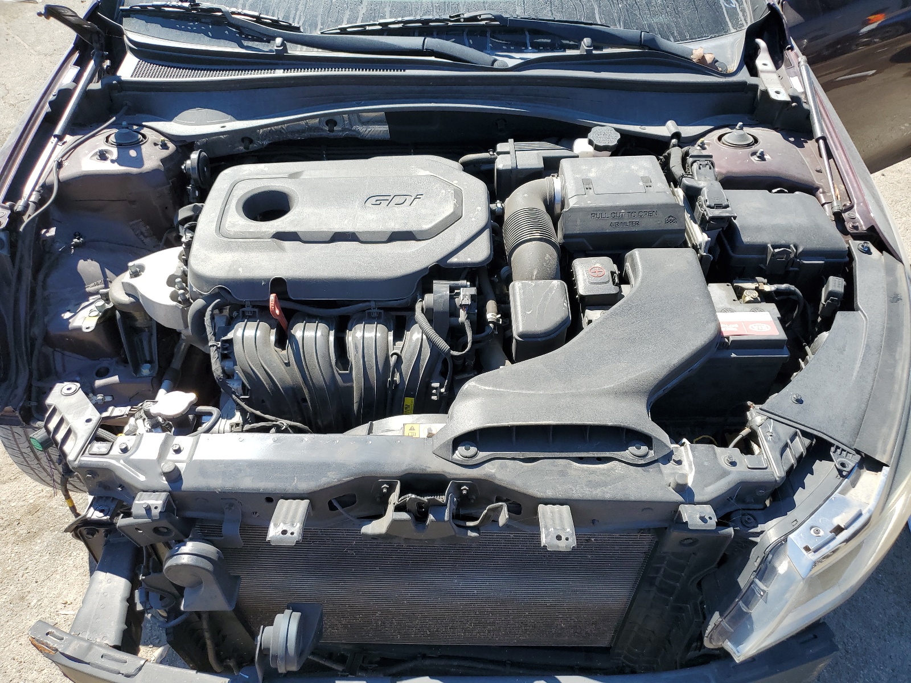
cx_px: 456
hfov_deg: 67.3
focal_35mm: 26
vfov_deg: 53.1
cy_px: 342
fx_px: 684
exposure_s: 1/1429
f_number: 1.5
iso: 50
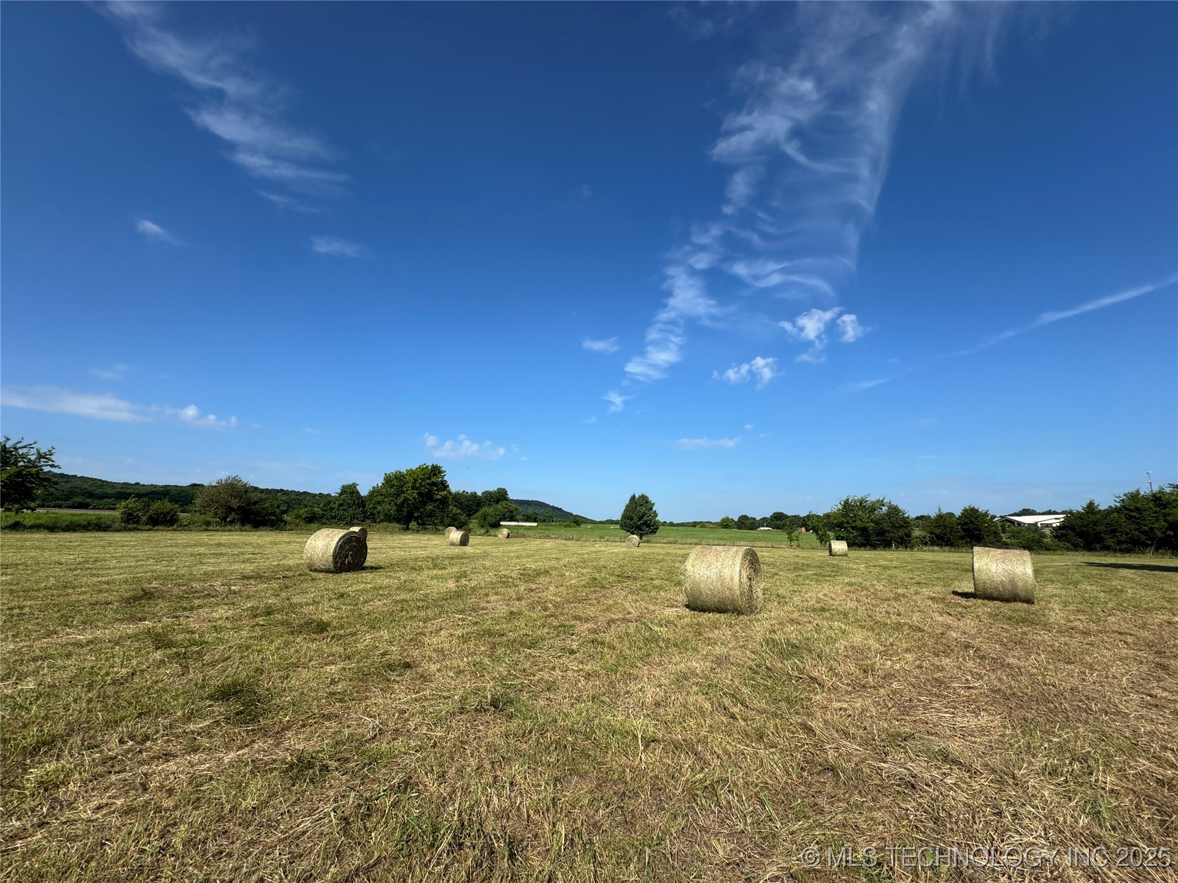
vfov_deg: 85.7
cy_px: 442
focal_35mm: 14
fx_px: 476
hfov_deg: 102.1
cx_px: 589
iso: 50
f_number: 2.2
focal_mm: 2.22
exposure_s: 1/2584
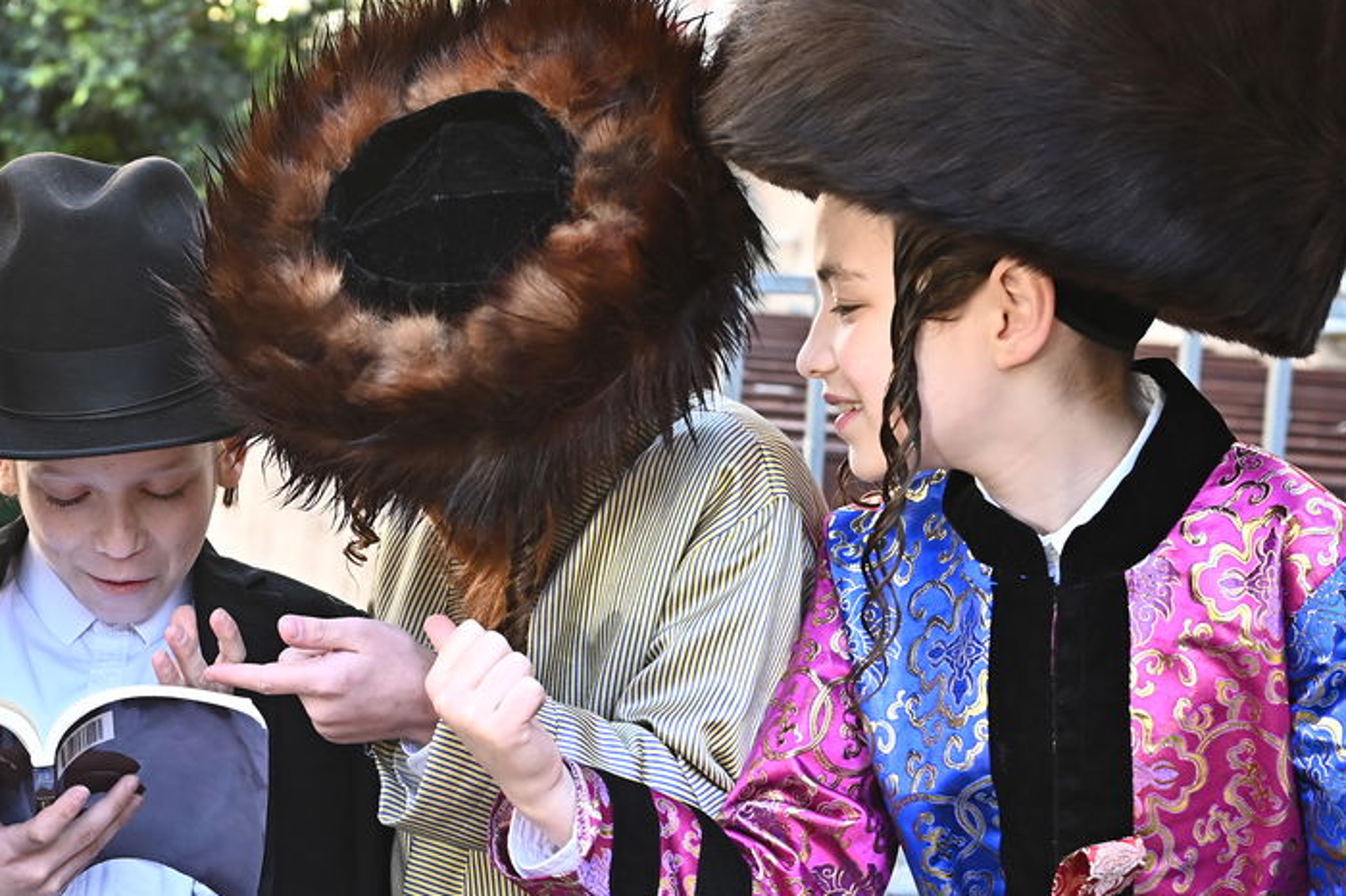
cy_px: 779
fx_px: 3289
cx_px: 267
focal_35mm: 88
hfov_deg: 22.8
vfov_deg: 15.4
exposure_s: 1/200
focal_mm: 44
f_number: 4.5
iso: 400
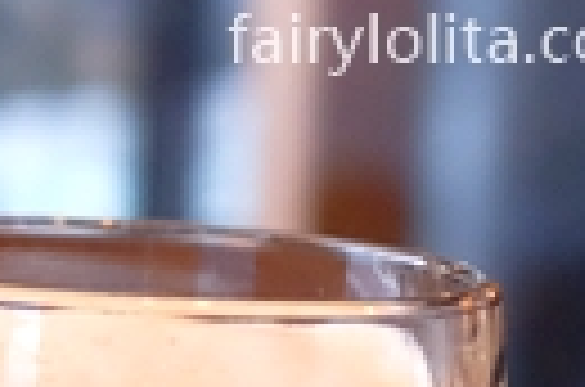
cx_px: -950
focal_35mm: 243
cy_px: 248
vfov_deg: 5.6
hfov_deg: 7.7
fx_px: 3939
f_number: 2.8
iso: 3200
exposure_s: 1/75
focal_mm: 23
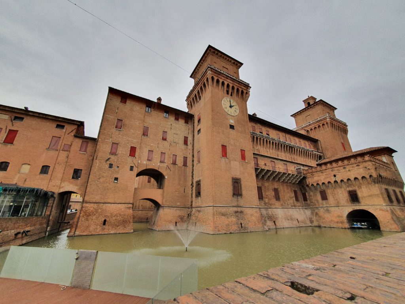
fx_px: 152
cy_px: 152
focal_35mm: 13
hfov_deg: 106.2
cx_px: 202
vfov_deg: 89.9
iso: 50
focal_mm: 1.8
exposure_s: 1/804
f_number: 2.2
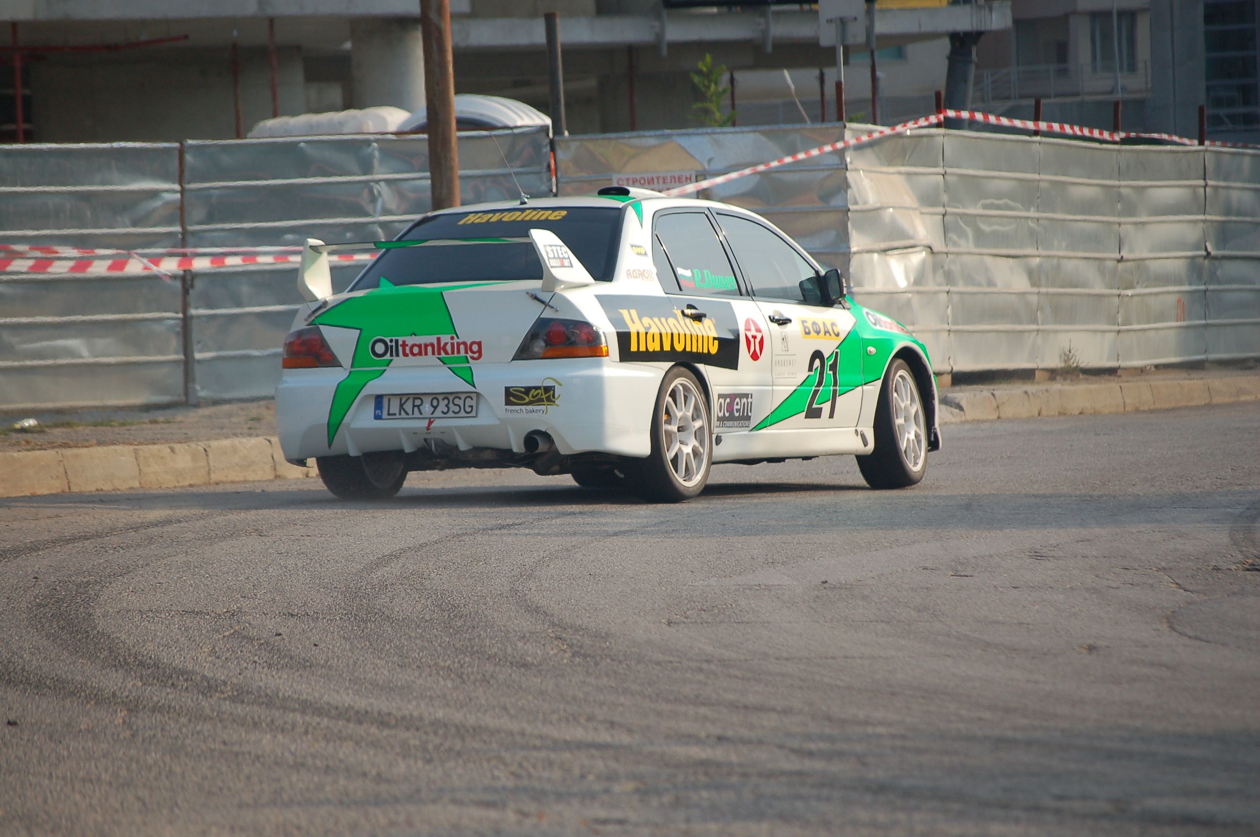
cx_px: 630
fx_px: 7606
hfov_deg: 9.5
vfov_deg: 6.3
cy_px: 418
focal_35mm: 218
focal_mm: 145
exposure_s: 1/1000
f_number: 5.3
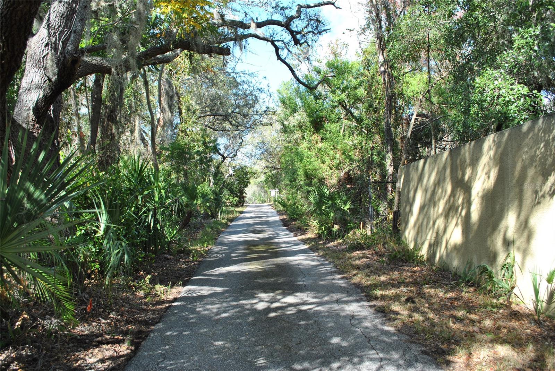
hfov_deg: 67.3
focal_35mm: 27
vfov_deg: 48.0
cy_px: 186
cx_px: 278
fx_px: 417
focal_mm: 18
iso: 140
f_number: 5.6
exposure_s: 1/125
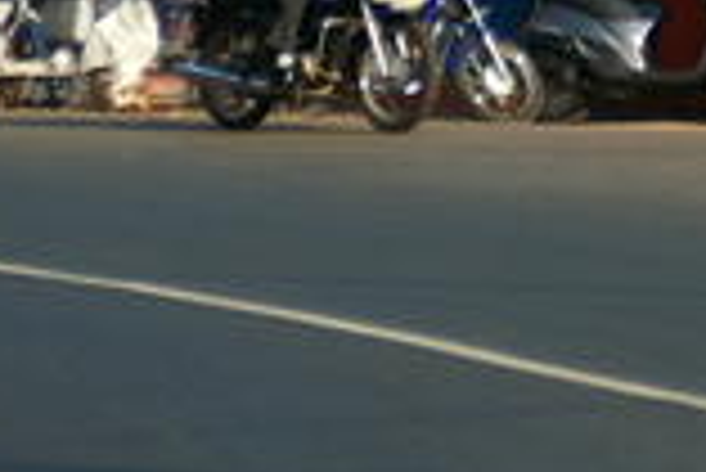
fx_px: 8382
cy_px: -423
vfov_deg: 3.2
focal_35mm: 427
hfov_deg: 4.8
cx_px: 1093
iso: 200
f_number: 4.5
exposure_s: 1/1000
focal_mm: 70
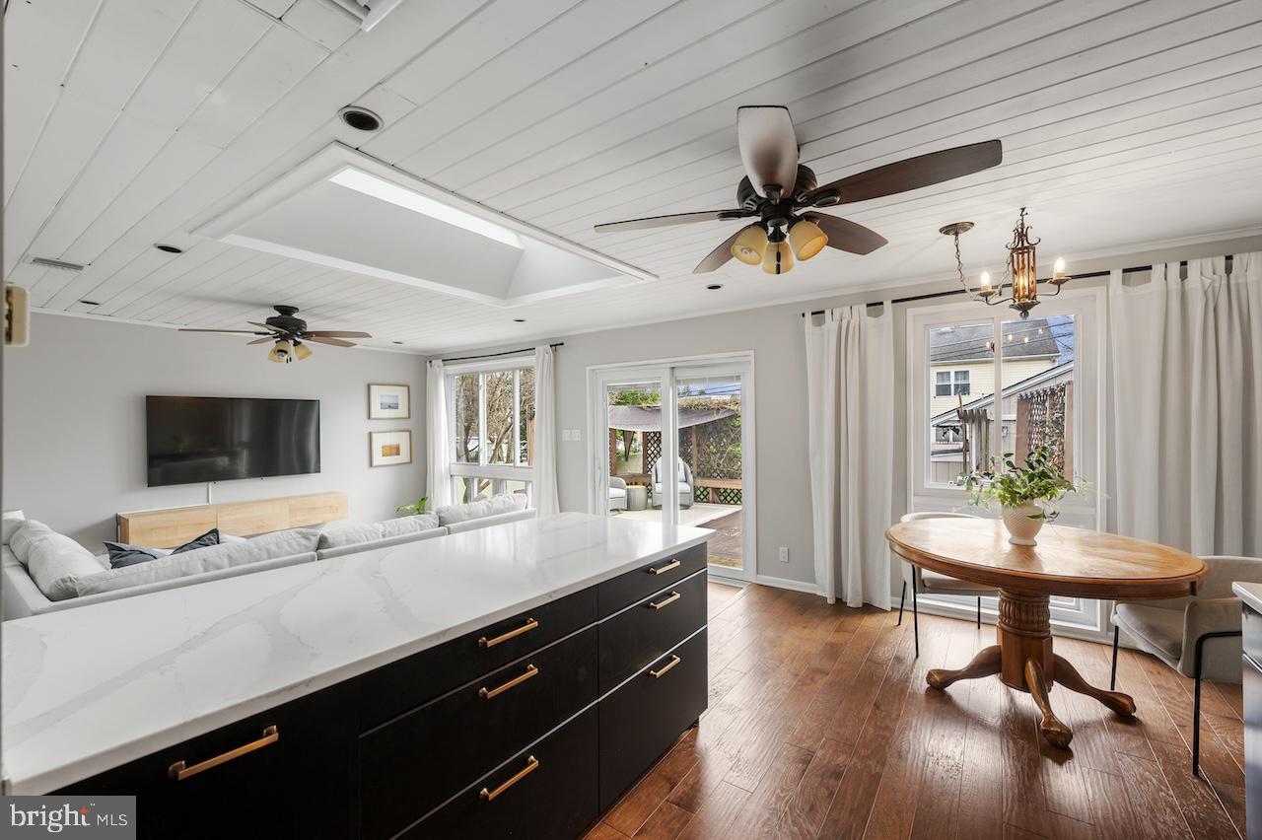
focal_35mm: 14
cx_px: 631
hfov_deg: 104.3
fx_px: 491
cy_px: 420
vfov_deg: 81.1
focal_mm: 14
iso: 320
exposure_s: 1/30
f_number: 6.3
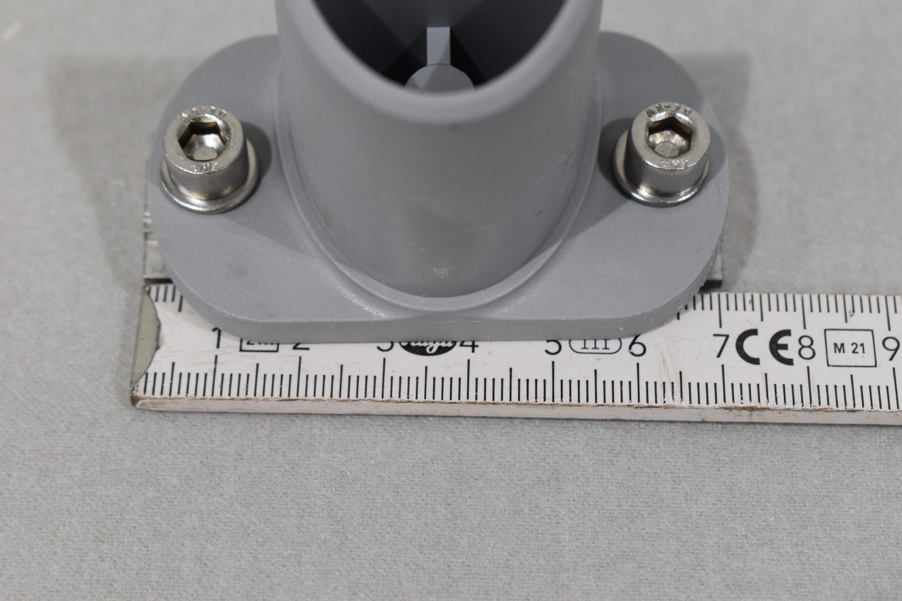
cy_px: 300
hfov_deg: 26.0
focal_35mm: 78
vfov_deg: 17.5
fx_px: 1954
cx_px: 451
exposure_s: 1/60
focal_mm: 52
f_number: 7.1
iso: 400
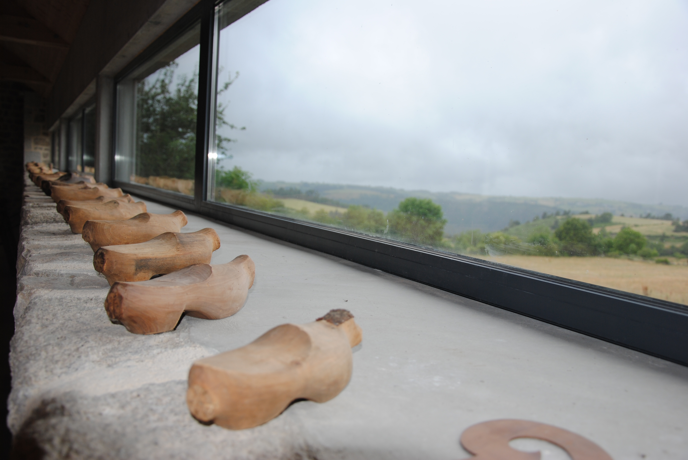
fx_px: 603
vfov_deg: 41.8
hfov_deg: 59.4
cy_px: 230
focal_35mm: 32
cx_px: 344
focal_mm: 21
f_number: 3.8
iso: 100
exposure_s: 1/200
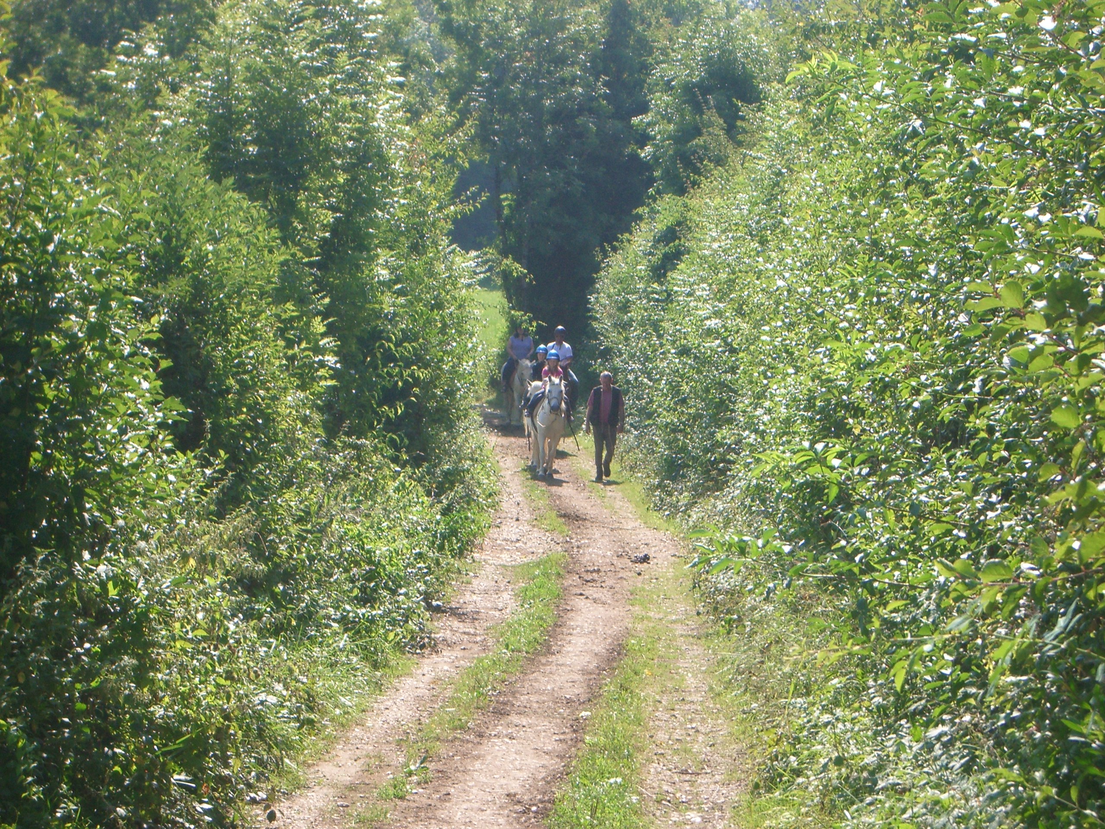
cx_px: 552
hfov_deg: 18.7
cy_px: 414
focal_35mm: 105
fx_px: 3352
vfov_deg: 14.1
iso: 80
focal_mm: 17.4
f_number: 4.8
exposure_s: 1/200
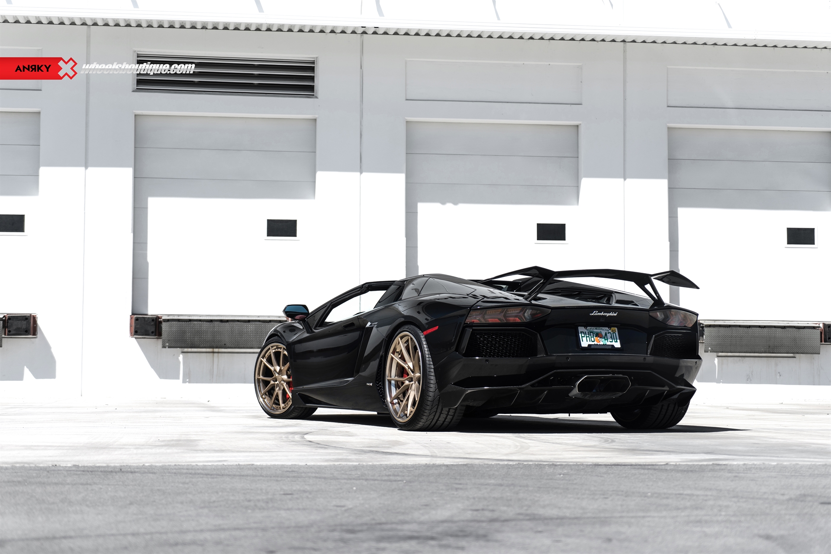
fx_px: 1616
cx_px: 416
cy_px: 277
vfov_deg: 19.5
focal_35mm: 70
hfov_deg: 28.8
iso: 80
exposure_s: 1/640
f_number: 4
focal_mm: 70
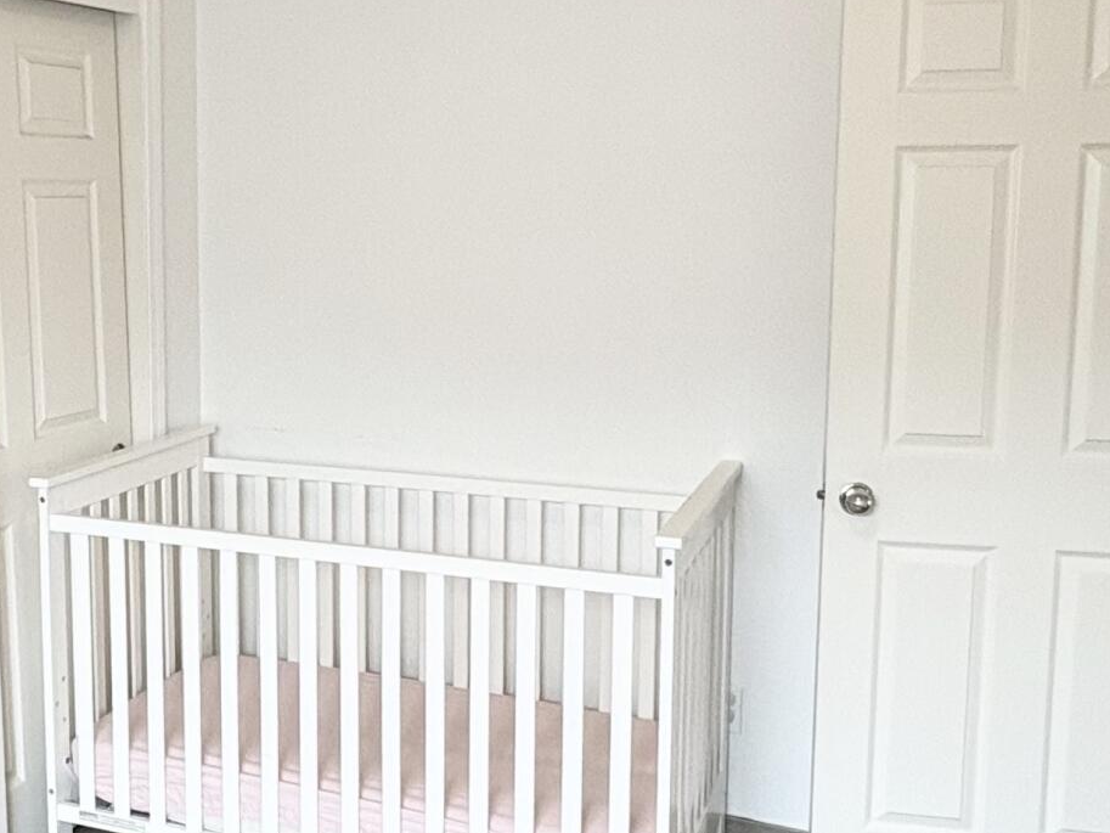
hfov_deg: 39.9
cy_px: 361
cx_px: 260
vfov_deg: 31.5
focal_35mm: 46
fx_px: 1475
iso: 160
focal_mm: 2.22
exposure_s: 1/120
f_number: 2.2
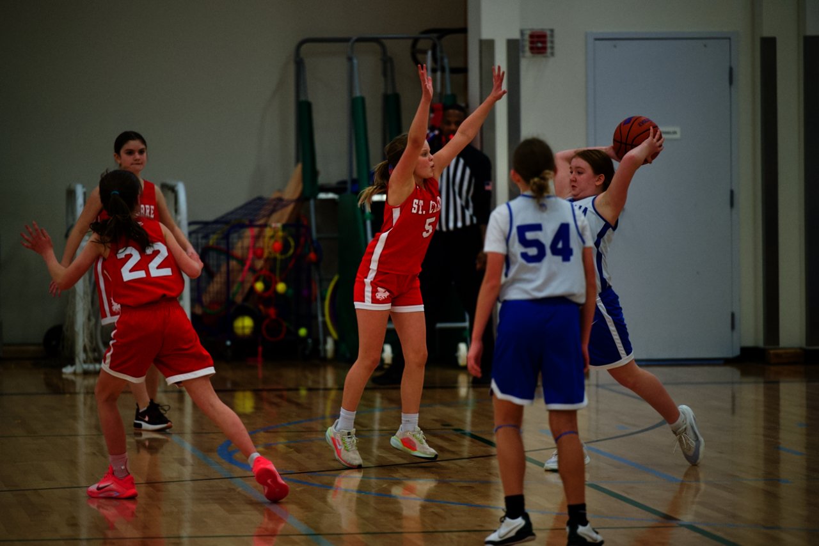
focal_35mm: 200
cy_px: 273
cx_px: 410
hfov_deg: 10.3
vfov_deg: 6.9
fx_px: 4551
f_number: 2.8
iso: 6400
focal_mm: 200
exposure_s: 1/1600
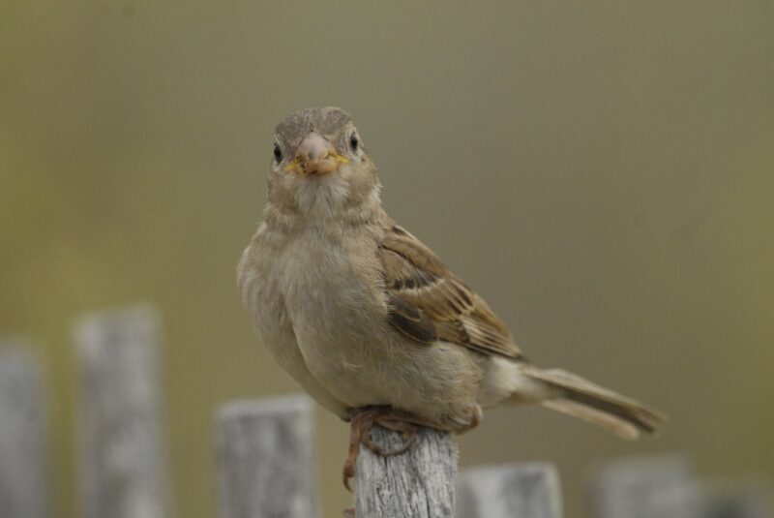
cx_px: 387
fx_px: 16139
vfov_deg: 1.8
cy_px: 259
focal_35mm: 750
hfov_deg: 2.7
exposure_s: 1/2500
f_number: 5.6
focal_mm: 500
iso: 1250
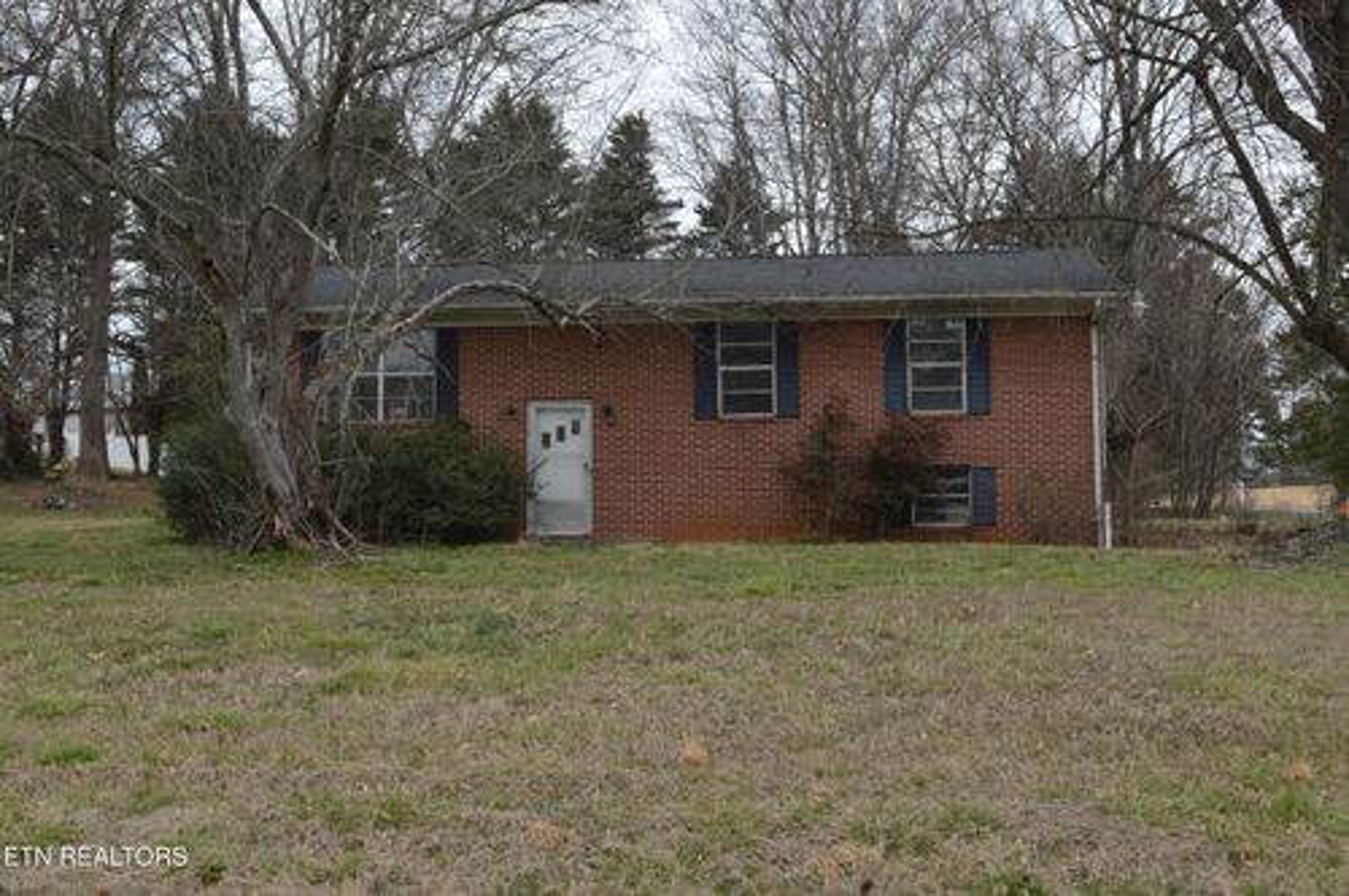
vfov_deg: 34.1
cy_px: 448
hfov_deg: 49.6
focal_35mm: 39
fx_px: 1460
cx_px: 674
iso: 125
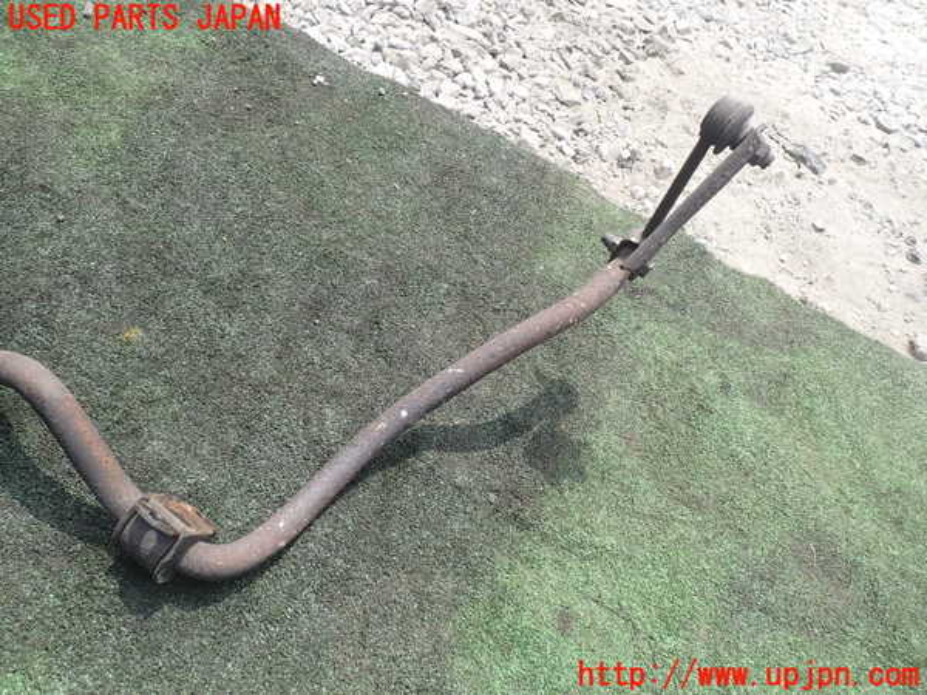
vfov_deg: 54.9
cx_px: 464
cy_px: 348
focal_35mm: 25
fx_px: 669
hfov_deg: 69.4
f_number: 2.8
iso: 100
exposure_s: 1/500
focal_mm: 4.5
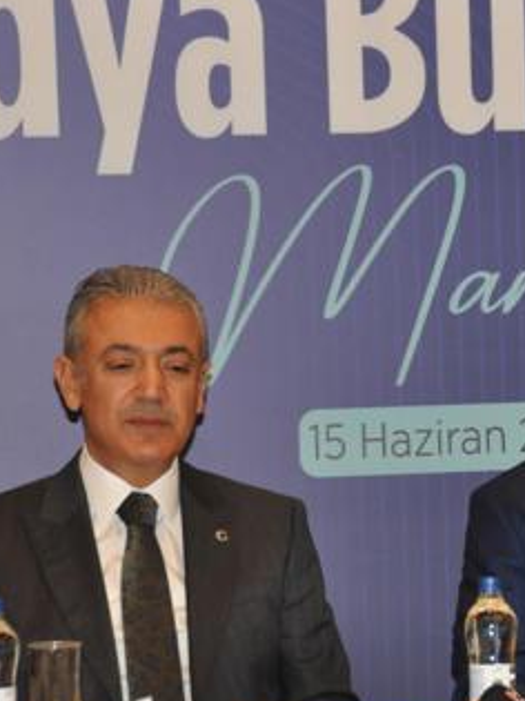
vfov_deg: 9.3
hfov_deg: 7.0
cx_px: 597
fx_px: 4289
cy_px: 365
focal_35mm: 212
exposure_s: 1/60
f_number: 5
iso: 800
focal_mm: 75
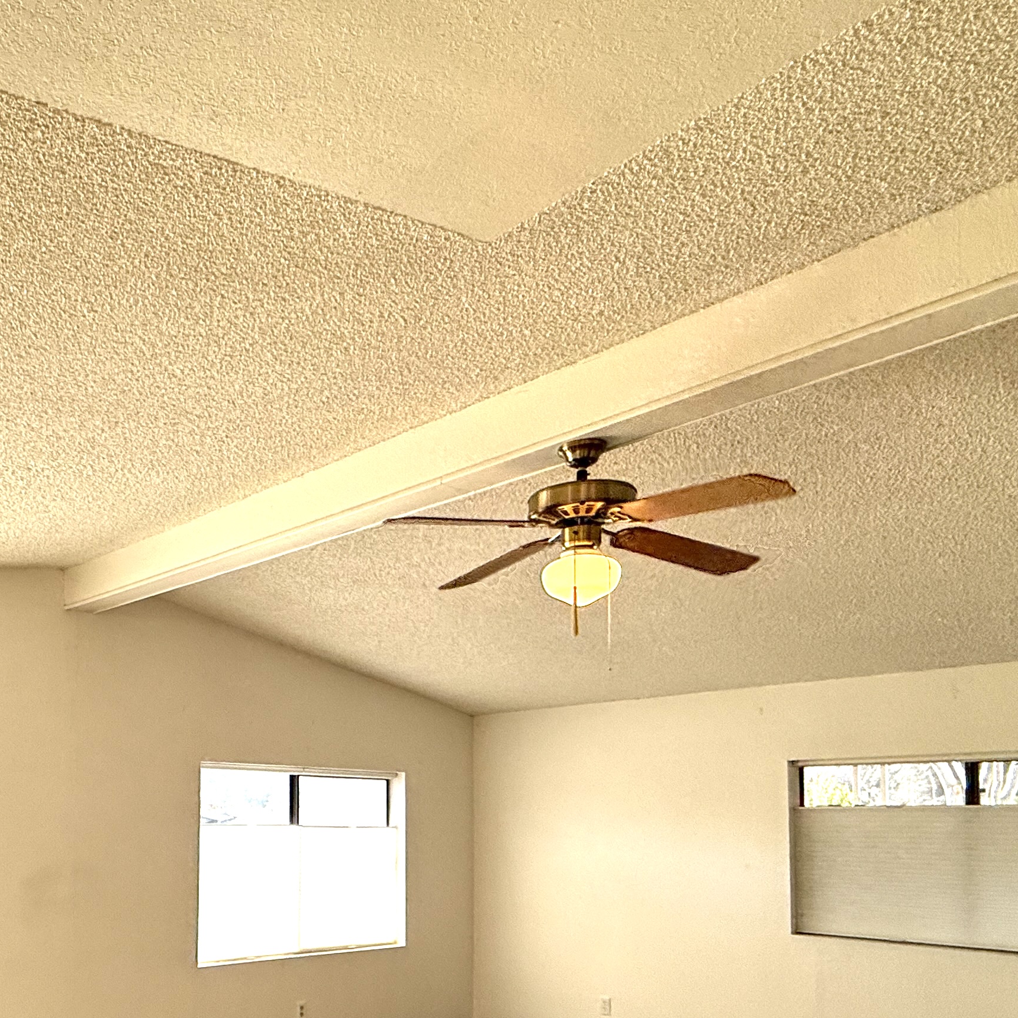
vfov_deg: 52.6
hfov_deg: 51.3
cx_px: 169
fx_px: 965
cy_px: 790
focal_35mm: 29
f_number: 2.2
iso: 64
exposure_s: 1/379
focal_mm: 2.22
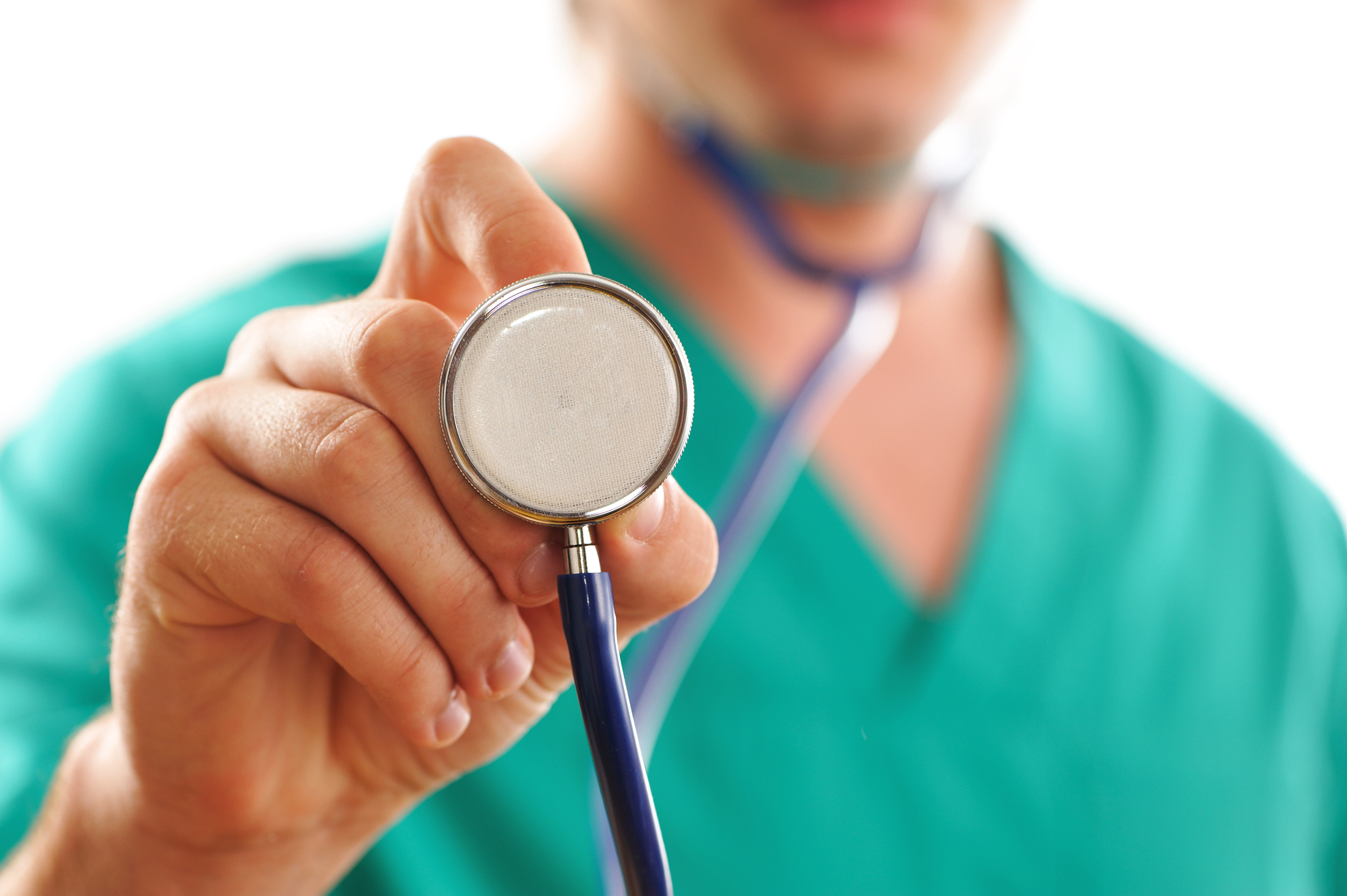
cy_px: 448
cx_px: 674
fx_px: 3926
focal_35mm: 105
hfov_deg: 19.5
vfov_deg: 13.0
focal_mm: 105
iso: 200
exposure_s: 1/60
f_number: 5
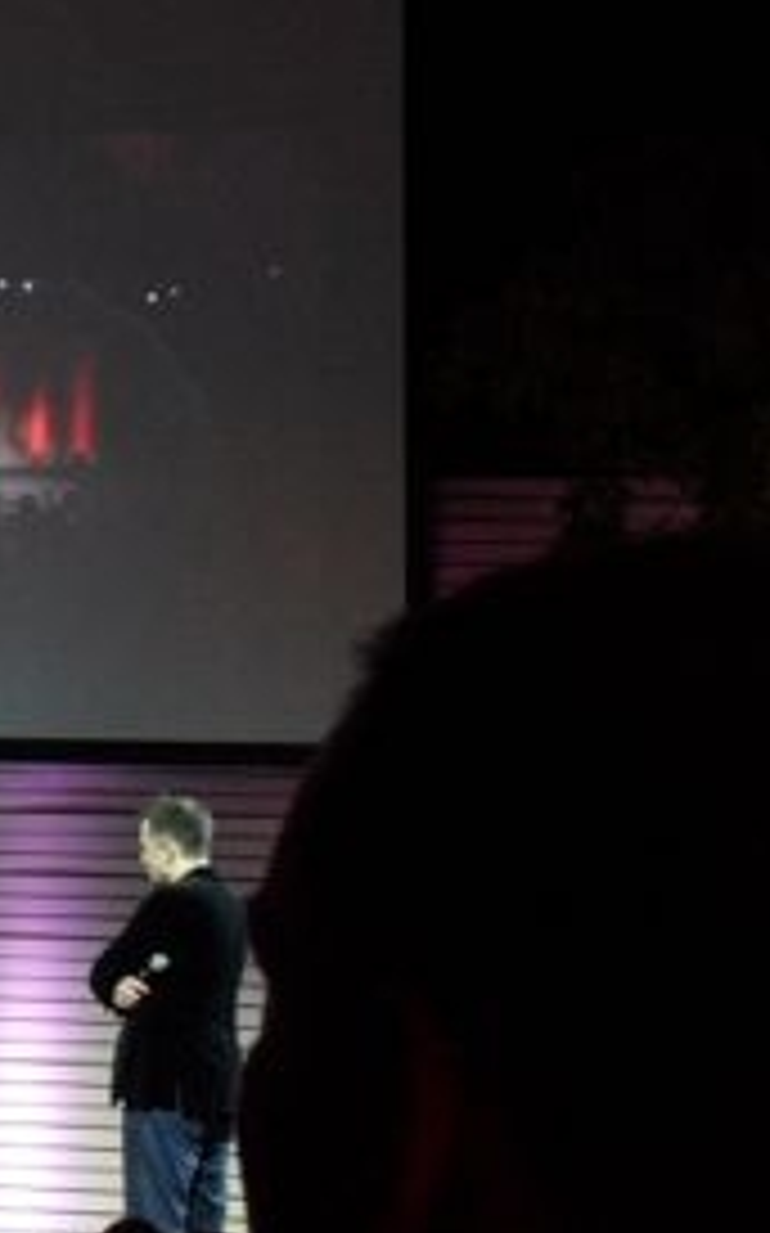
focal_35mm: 124
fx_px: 4168
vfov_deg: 16.8
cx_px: -581
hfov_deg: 10.0
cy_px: 423
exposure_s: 1/30
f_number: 3.8
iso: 200
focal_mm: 8.2
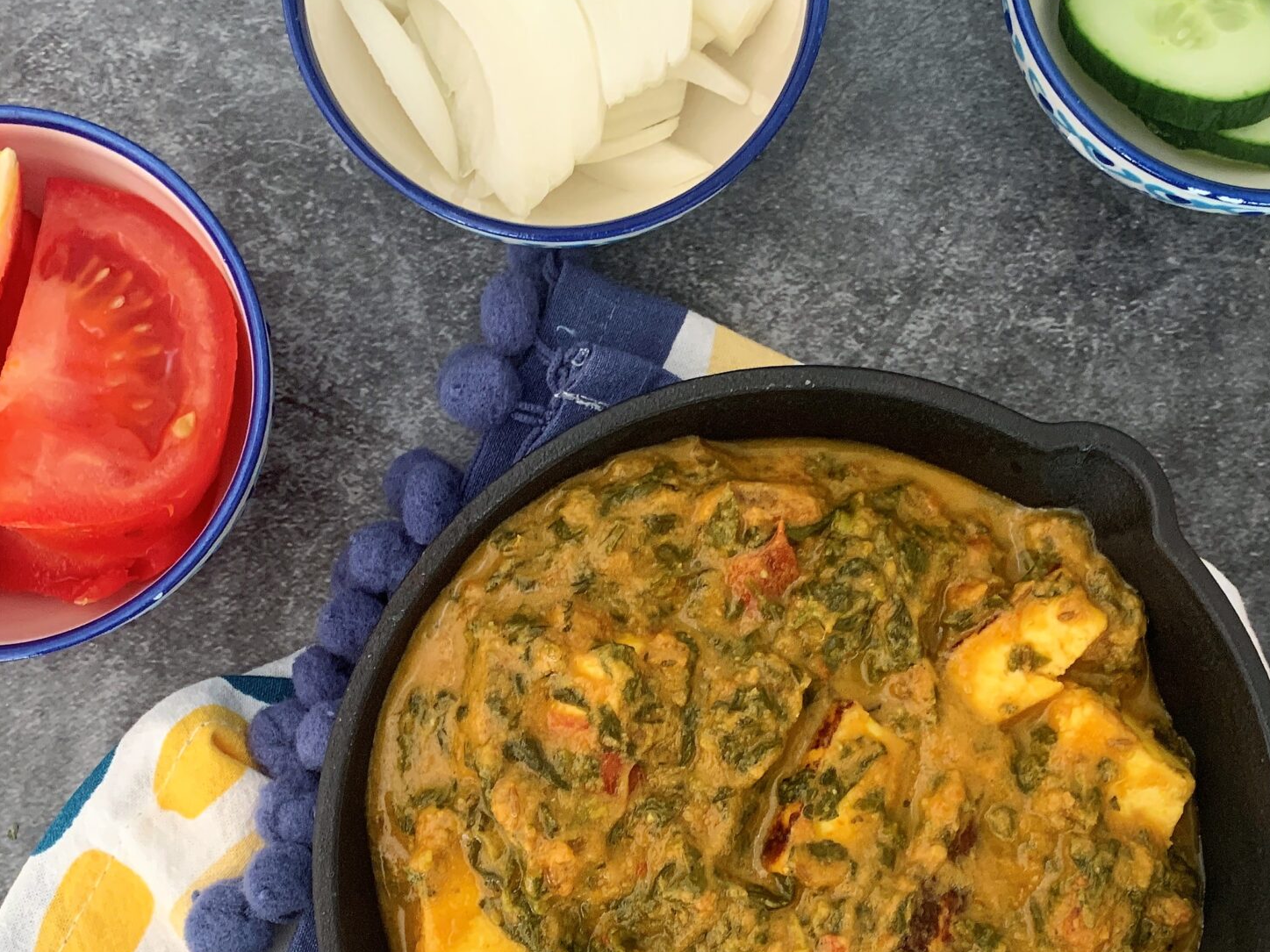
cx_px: 658
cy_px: 526
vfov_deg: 31.5
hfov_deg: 41.2
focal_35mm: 46
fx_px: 1688
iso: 160
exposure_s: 1/60
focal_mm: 4.25
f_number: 1.8
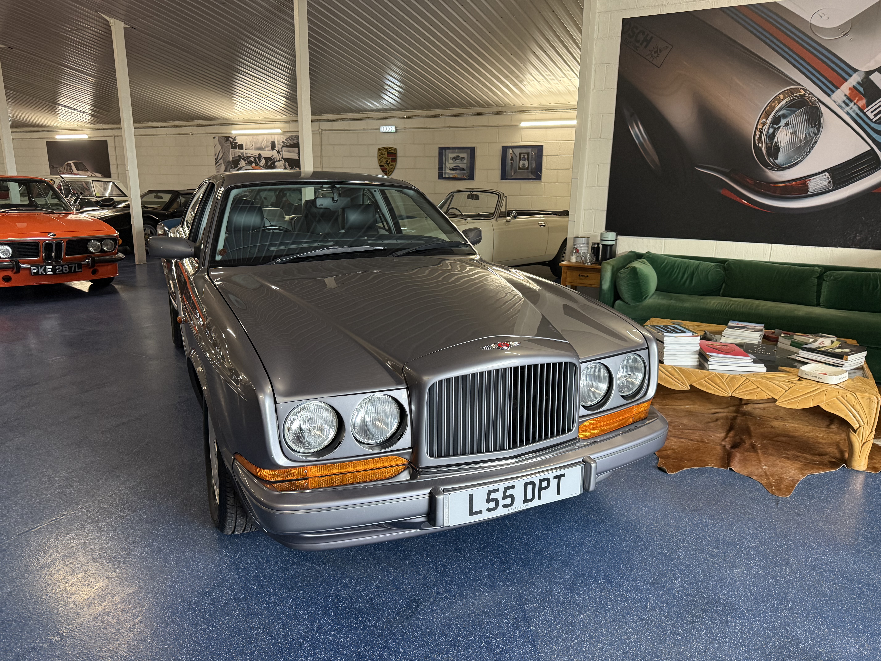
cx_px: 440
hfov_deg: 71.6
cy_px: 330
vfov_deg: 56.8
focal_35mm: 24
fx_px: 611
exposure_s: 1/50
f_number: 1.78
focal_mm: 6.76
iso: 250
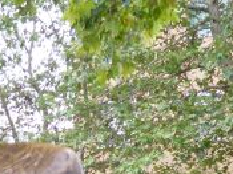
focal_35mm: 233
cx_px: -205
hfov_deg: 8.2
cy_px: 337
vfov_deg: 6.2
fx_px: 1567
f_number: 4.8
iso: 200
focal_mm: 10.5
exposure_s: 1/60
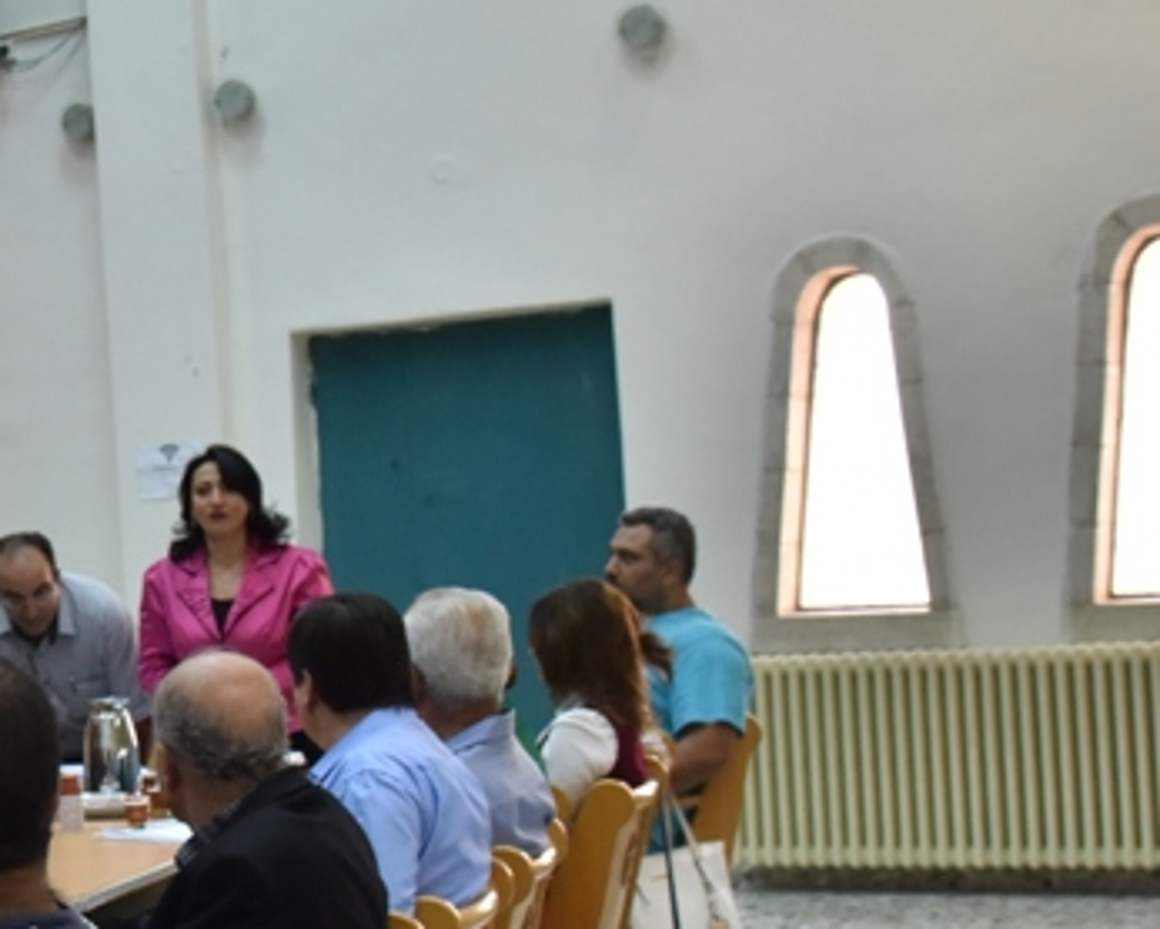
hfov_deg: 21.5
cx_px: -197
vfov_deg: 18.5
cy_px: 620
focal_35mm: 83
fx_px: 2851
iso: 2000
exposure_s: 1/200
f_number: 7.1
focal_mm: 30
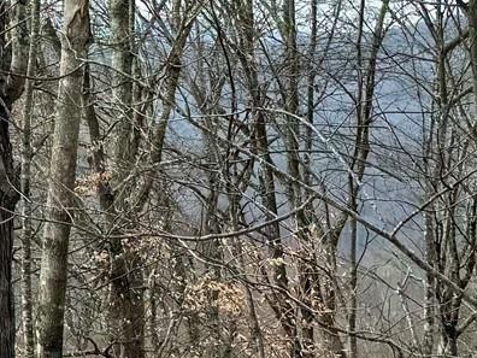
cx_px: -118
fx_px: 1709
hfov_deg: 15.2
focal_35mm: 124
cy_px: -233
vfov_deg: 11.3
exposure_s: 1/3802
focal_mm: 6.76
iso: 80
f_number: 1.78
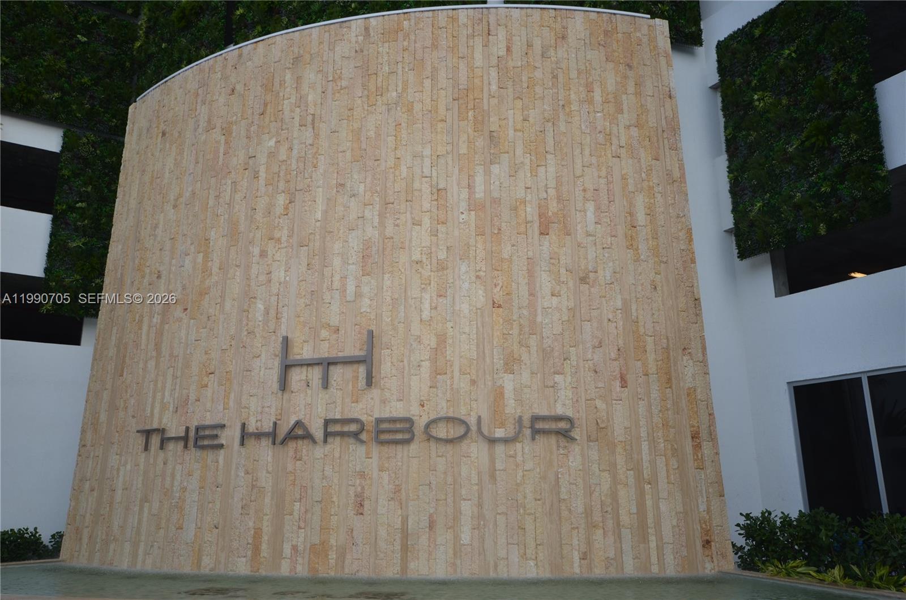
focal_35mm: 30
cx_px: 453
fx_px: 753
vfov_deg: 43.4
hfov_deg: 62.0
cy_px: 300
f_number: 5.6
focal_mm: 20
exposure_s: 1/125
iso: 100
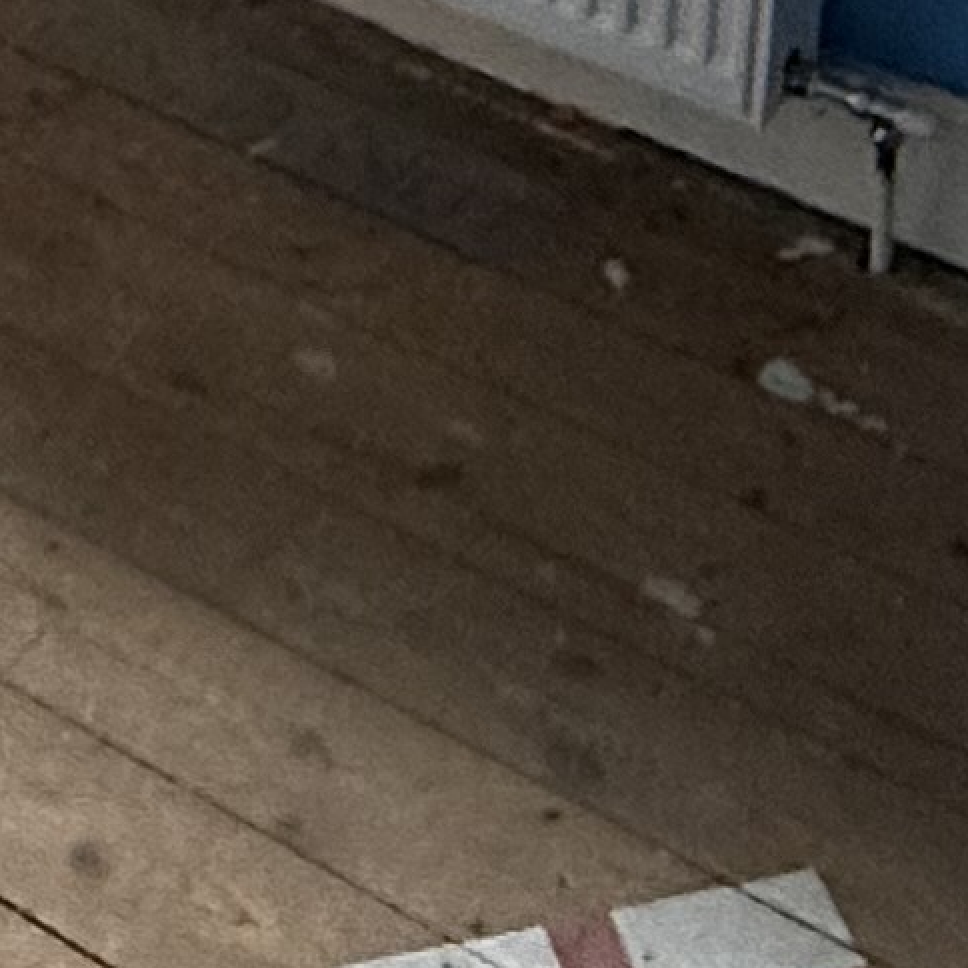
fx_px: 3259
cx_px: 300
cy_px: -888
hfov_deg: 16.8
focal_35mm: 103
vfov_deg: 14.4
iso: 320
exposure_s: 1/72
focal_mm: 2.22
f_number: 2.2
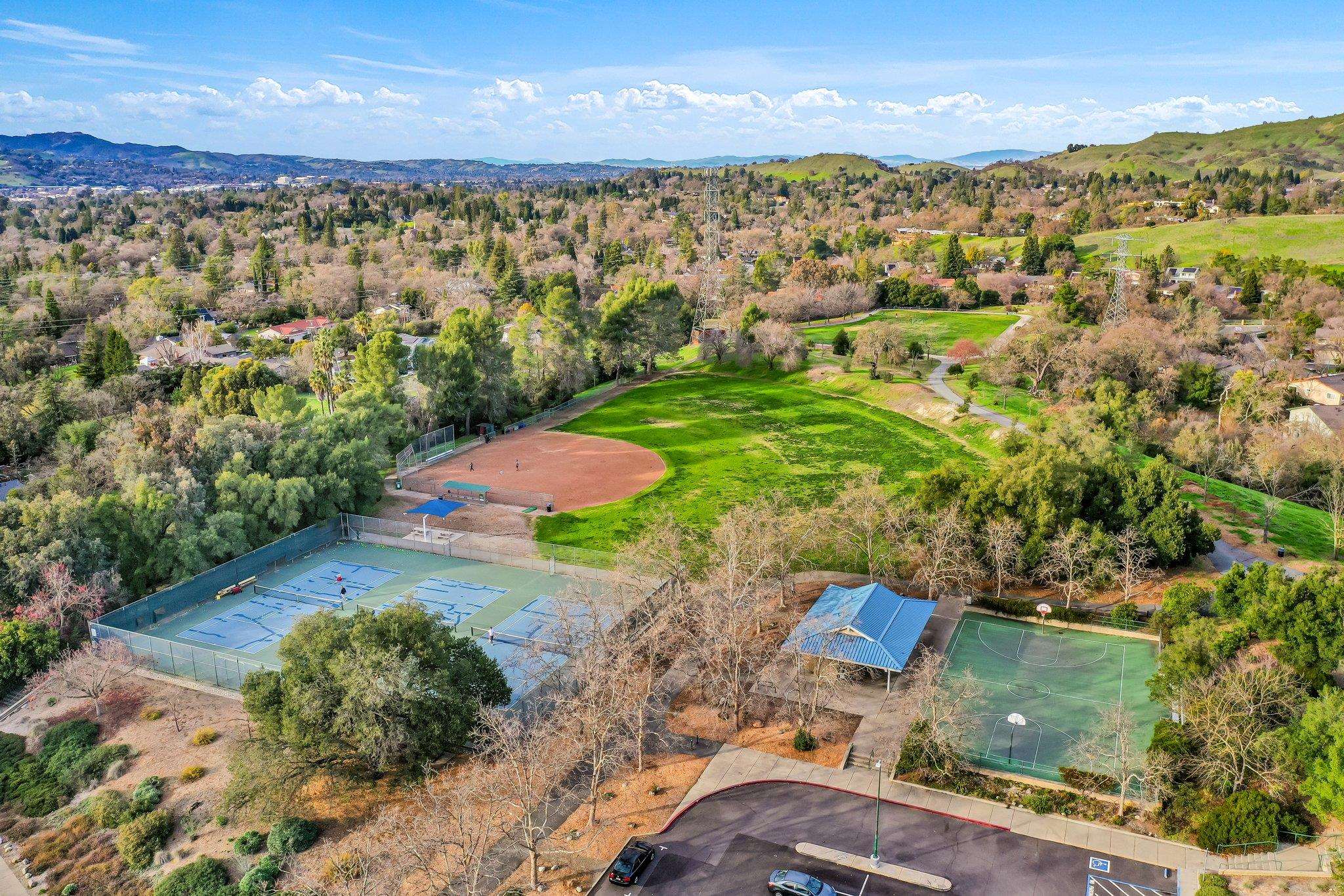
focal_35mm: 28
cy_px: 448
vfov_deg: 46.4
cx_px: 672
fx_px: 1045
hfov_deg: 65.5
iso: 100
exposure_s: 1/200
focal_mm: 10.26
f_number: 5
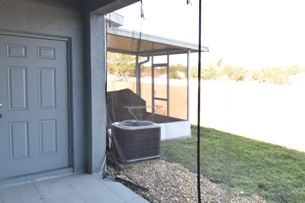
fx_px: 254
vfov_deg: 43.6
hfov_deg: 58.5
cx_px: 231
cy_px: 93
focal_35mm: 30
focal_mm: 10
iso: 800
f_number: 3.5
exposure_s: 1/500
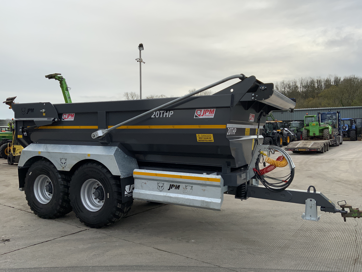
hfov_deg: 61.7
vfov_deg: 48.2
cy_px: 136
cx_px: 181
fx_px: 303
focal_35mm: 29
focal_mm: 3
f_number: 1.8
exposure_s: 1/855
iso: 16
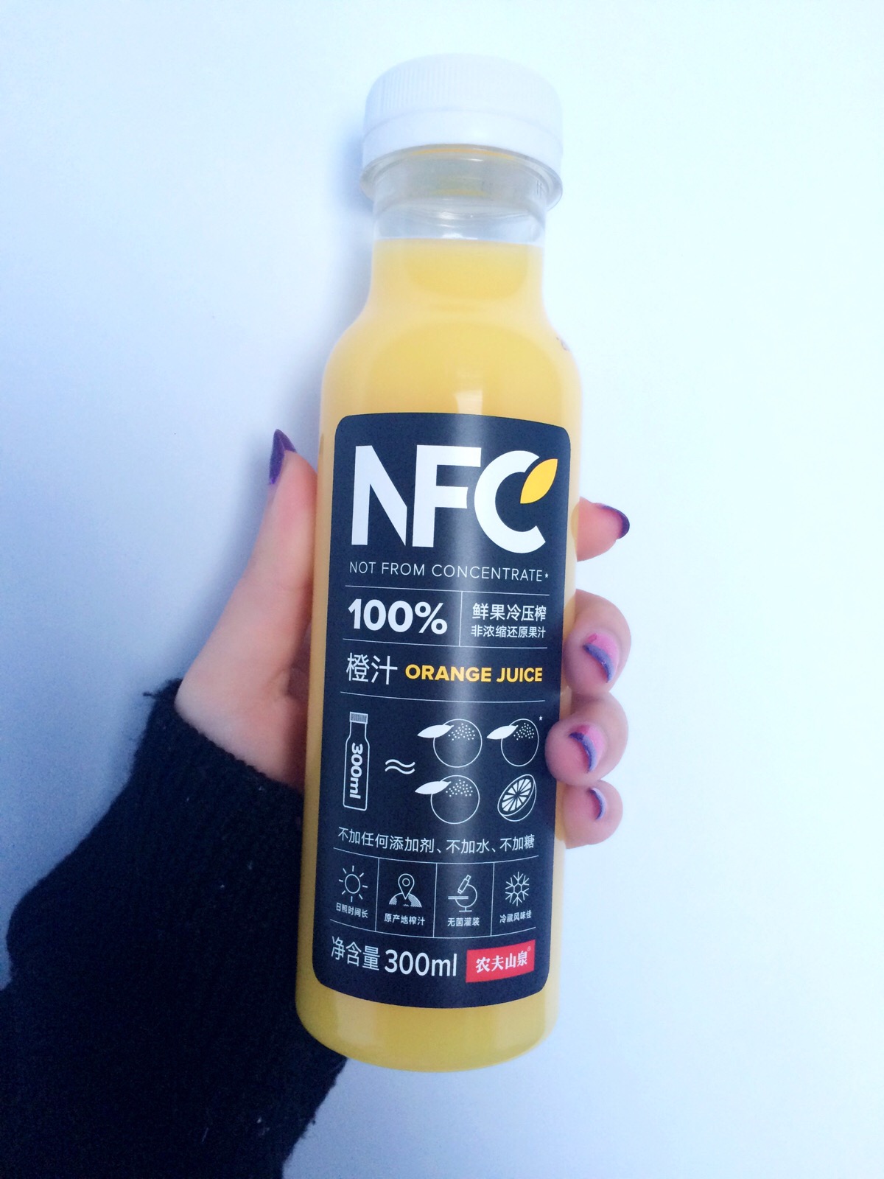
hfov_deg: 48.2
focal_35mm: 29
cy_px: 590
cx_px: 442
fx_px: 987
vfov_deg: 61.7
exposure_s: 1/33
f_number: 2.2
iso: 80
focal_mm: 4.15
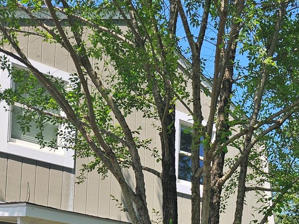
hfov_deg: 27.4
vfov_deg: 20.4
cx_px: 325
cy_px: 303
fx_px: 562
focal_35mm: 65
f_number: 1.8
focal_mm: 5.4
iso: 25
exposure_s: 1/820
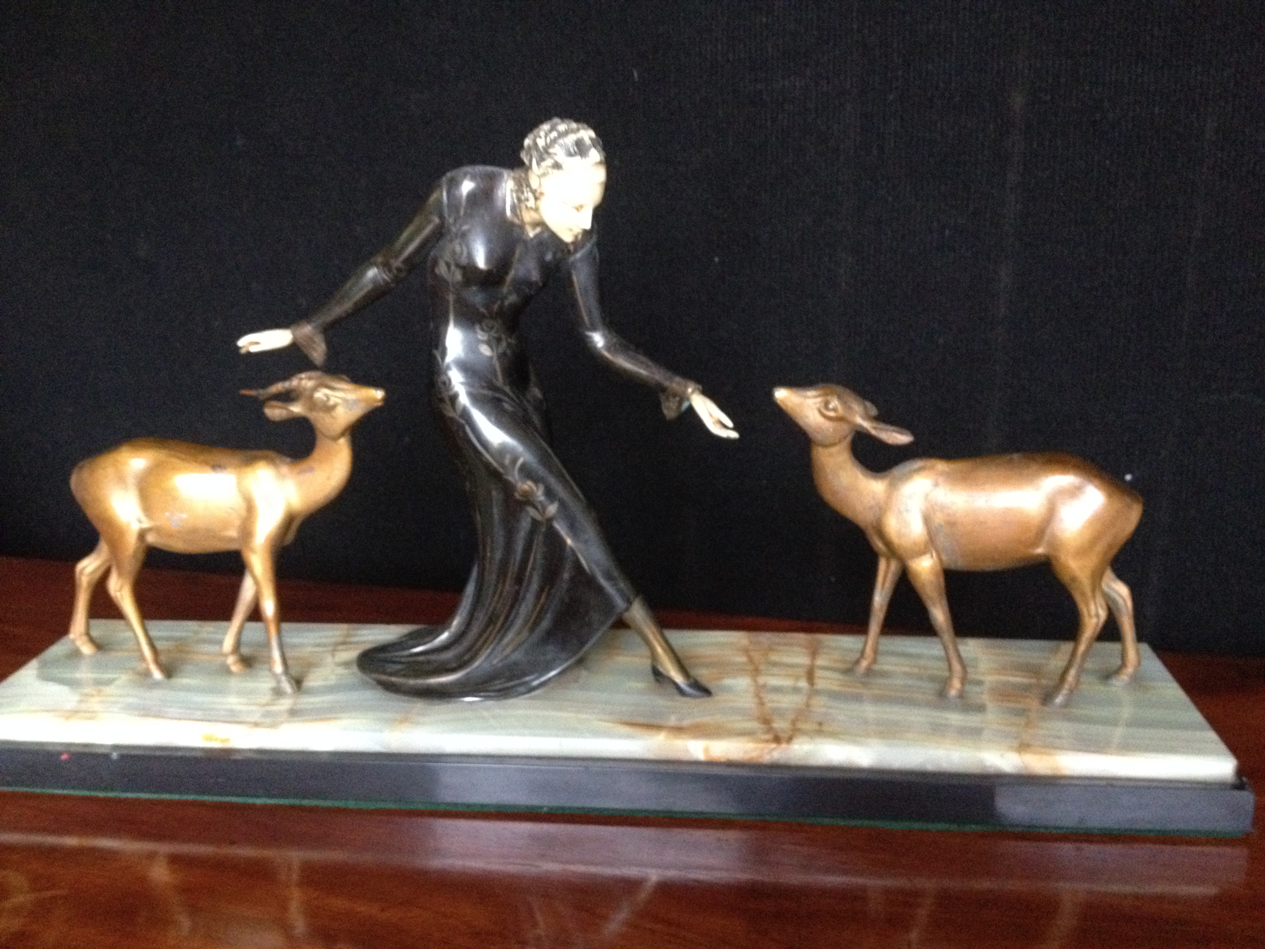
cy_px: 474
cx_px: 632
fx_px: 1279
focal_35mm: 35
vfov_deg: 40.7
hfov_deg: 52.6
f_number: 2.4
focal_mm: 4.28
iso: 640
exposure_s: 1/15
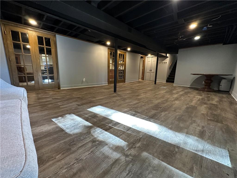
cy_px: 89
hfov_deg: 102.1
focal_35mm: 14
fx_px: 96
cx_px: 118
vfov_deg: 85.7
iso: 400
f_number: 2.2
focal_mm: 2.22
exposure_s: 1/60
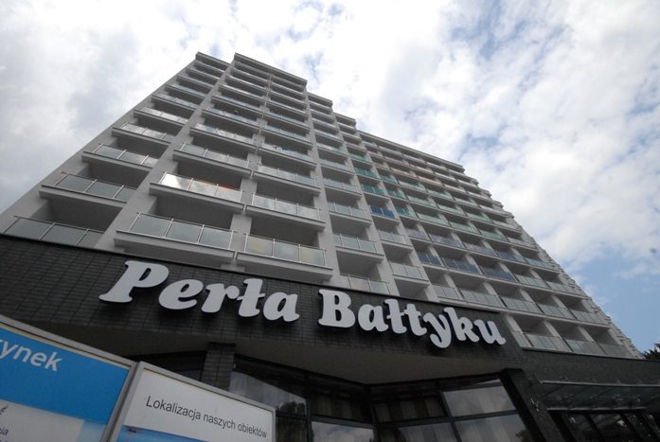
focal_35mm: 15
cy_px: 221
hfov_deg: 100.3
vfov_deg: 77.5
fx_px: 275
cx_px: 330
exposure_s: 1/640
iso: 800
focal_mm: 10
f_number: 13
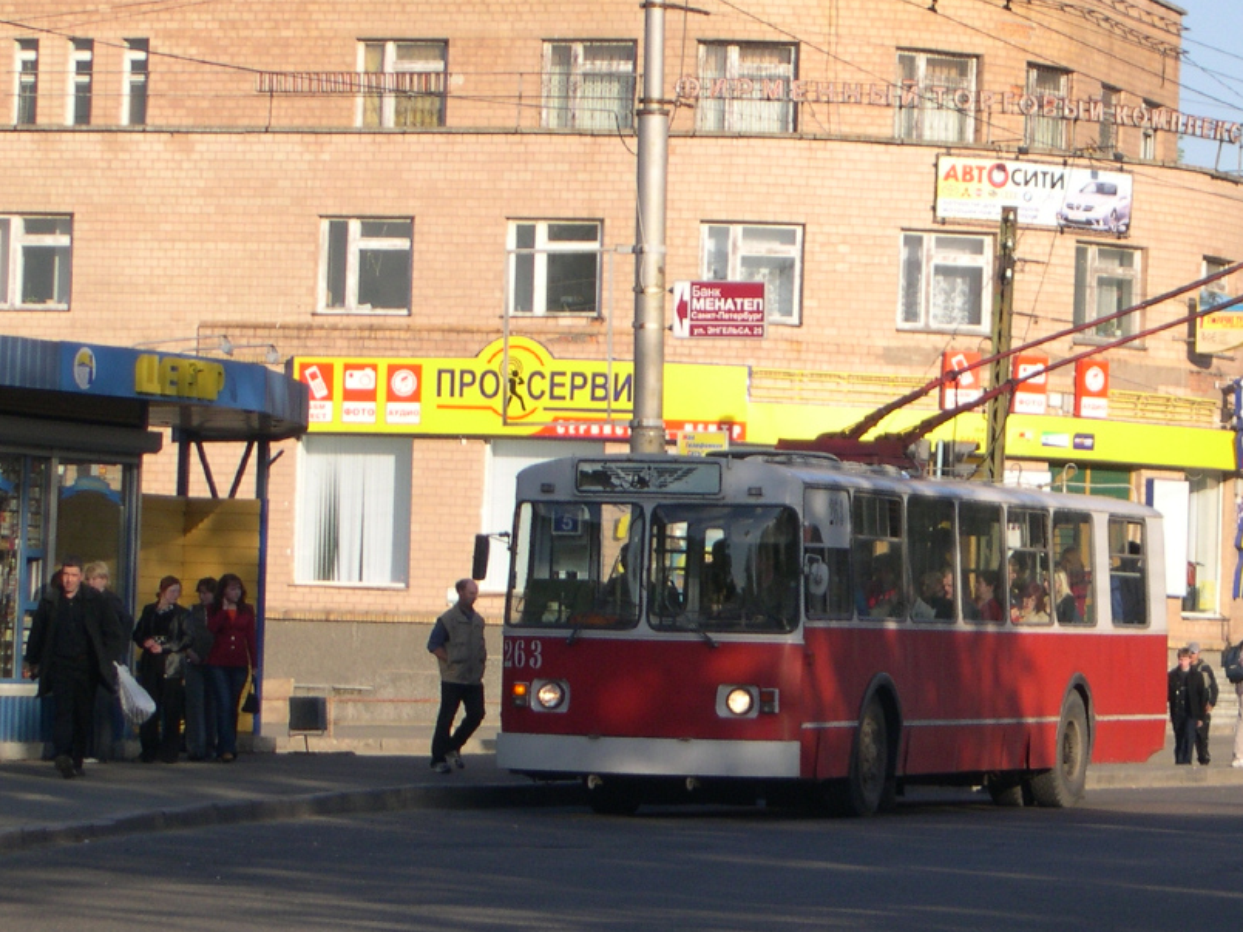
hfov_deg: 10.7
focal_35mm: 184
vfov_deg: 8.1
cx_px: 825
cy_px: 508
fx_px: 6608
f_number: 4.9
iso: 100
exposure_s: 1/347
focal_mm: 24
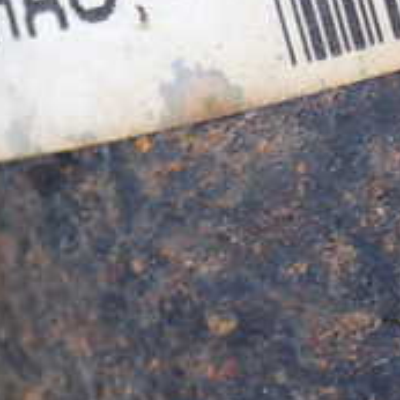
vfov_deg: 11.2
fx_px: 2000
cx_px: 384
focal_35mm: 153
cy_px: -104
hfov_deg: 11.3
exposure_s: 1/50
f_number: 3.2
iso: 200
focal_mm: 9.01
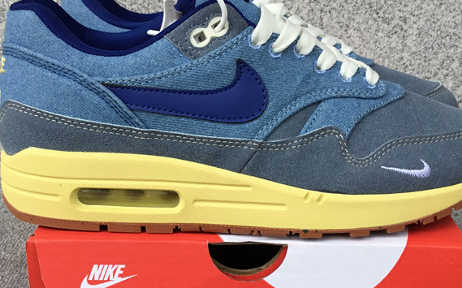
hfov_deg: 38.9
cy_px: 182
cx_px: 251
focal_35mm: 52
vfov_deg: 24.8
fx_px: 654
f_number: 2.4
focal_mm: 3.3
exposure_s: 1/130
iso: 25
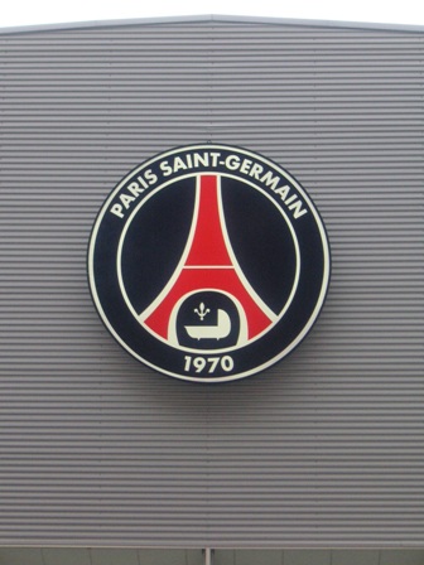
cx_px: 212
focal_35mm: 105
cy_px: 282
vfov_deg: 18.7
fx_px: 1715
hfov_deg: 14.1
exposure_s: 1/105
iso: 160
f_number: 5
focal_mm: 17.1
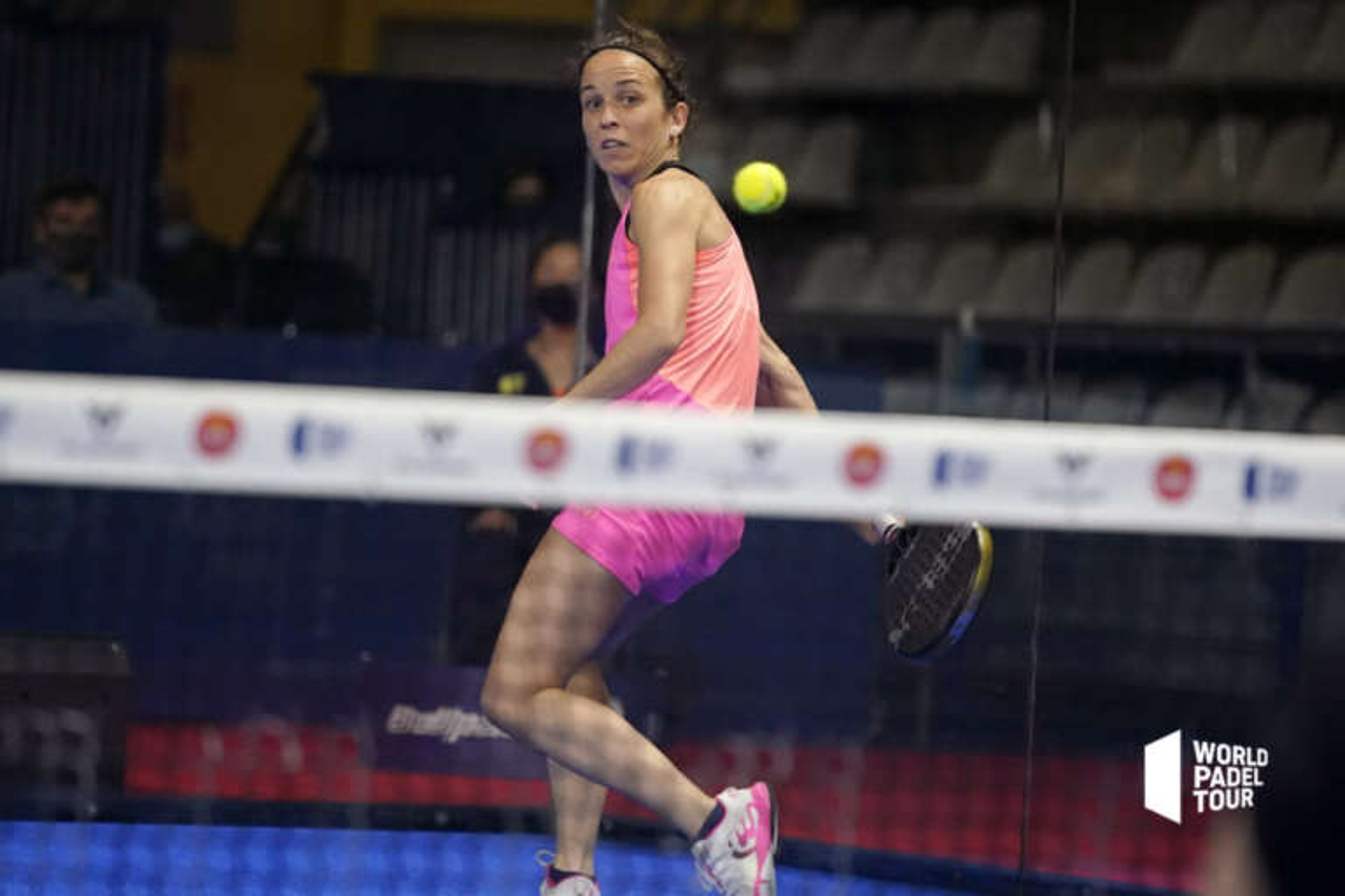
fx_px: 11207
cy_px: 448
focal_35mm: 300
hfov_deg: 6.9
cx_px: 672
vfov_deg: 4.6
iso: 3200
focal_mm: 200
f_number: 2.8
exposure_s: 1/1250
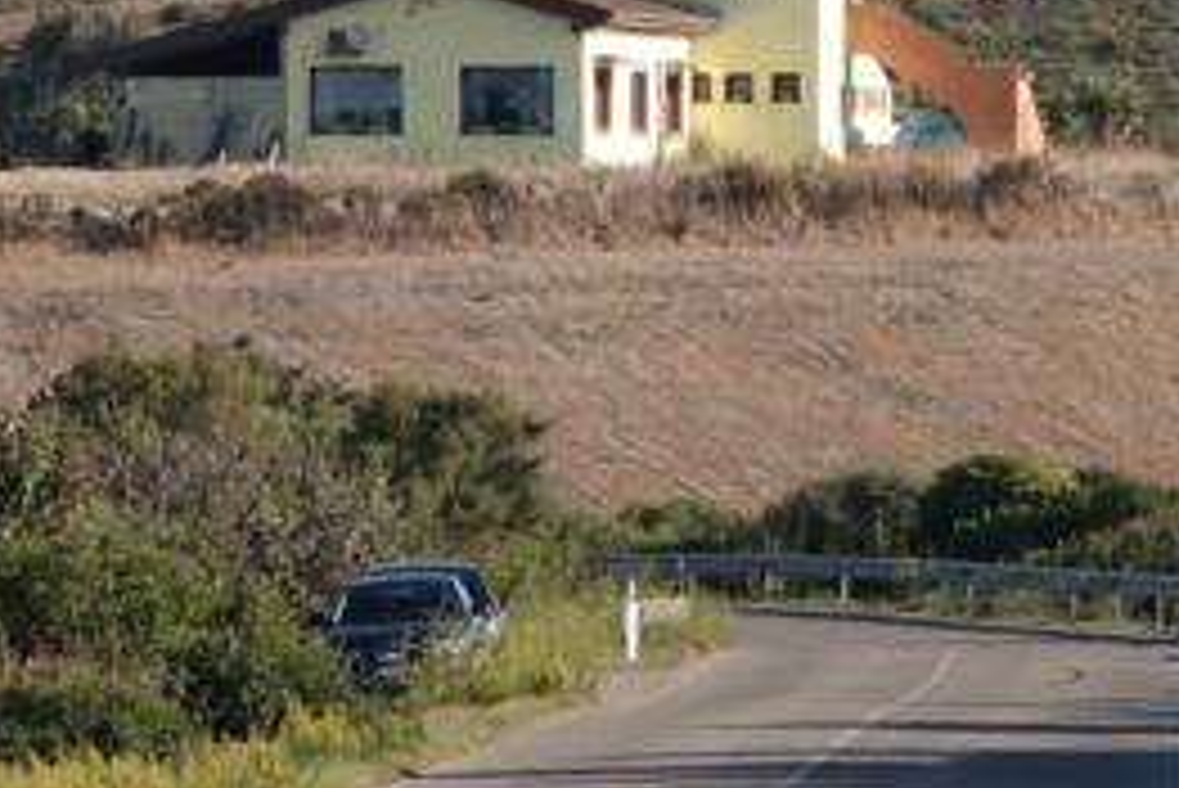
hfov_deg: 3.0
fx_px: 22150
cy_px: -680
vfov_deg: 2.0
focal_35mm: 676
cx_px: 320
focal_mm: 56.39
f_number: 4
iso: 100
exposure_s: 1/640
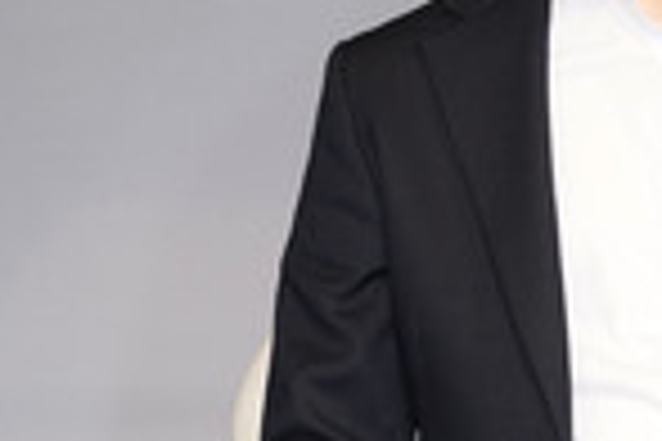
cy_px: 104
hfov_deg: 9.9
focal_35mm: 206
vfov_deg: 6.7
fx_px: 3788
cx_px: 687
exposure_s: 1/160
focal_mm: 67
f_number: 5
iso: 2000
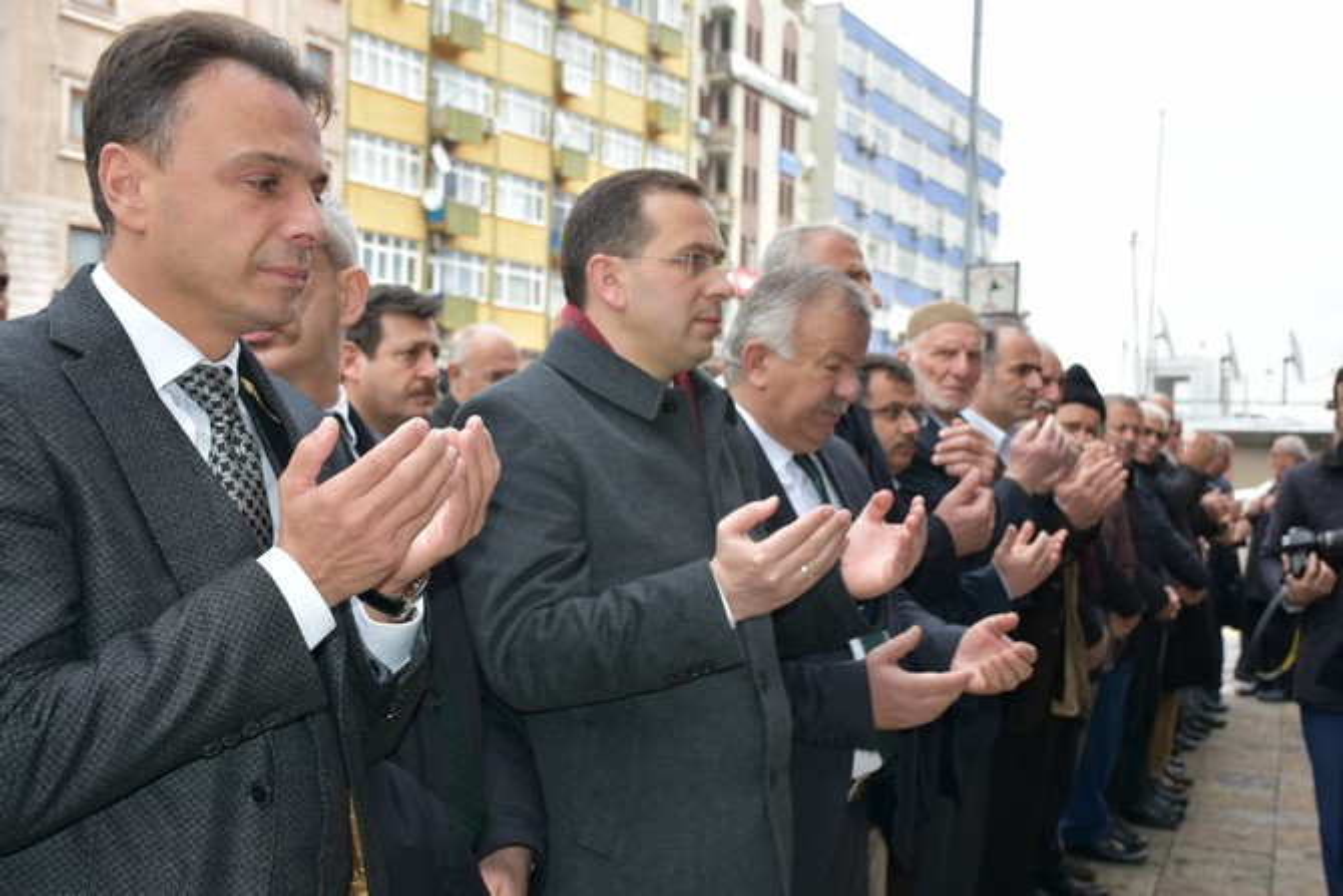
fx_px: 1511
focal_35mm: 40
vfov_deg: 33.0
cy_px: 448
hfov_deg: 47.9
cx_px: 672
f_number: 5
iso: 320
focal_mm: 27
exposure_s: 1/250
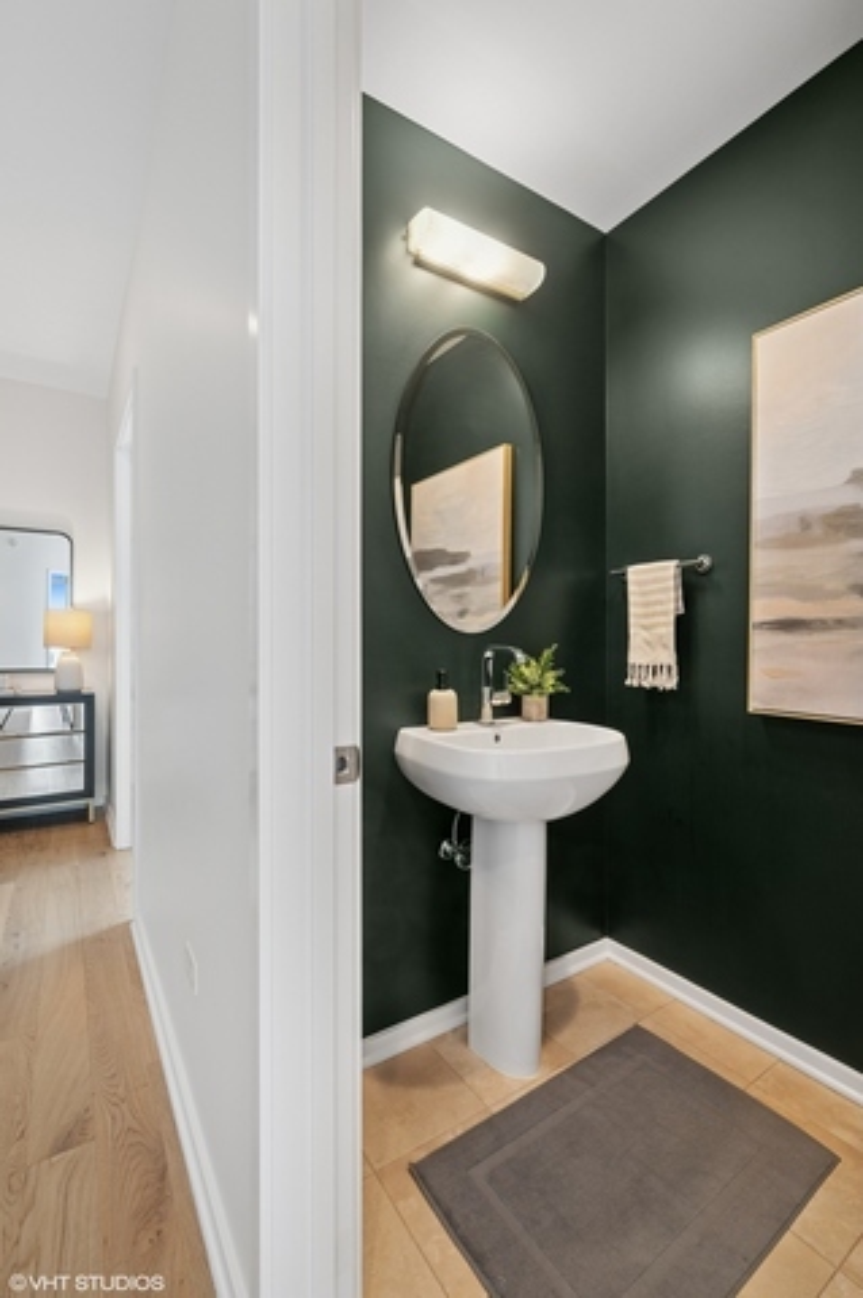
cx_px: 432
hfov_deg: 75.4
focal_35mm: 16
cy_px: 649
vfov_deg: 98.6
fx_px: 559
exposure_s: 1/8
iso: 400
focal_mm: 15.5
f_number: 9.5
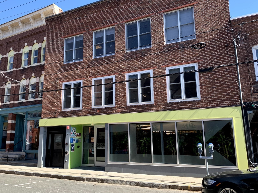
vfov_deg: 44.2
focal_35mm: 32
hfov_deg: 56.7
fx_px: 239
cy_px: 95
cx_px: 116
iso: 25
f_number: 1.8
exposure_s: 1/696
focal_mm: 4.25
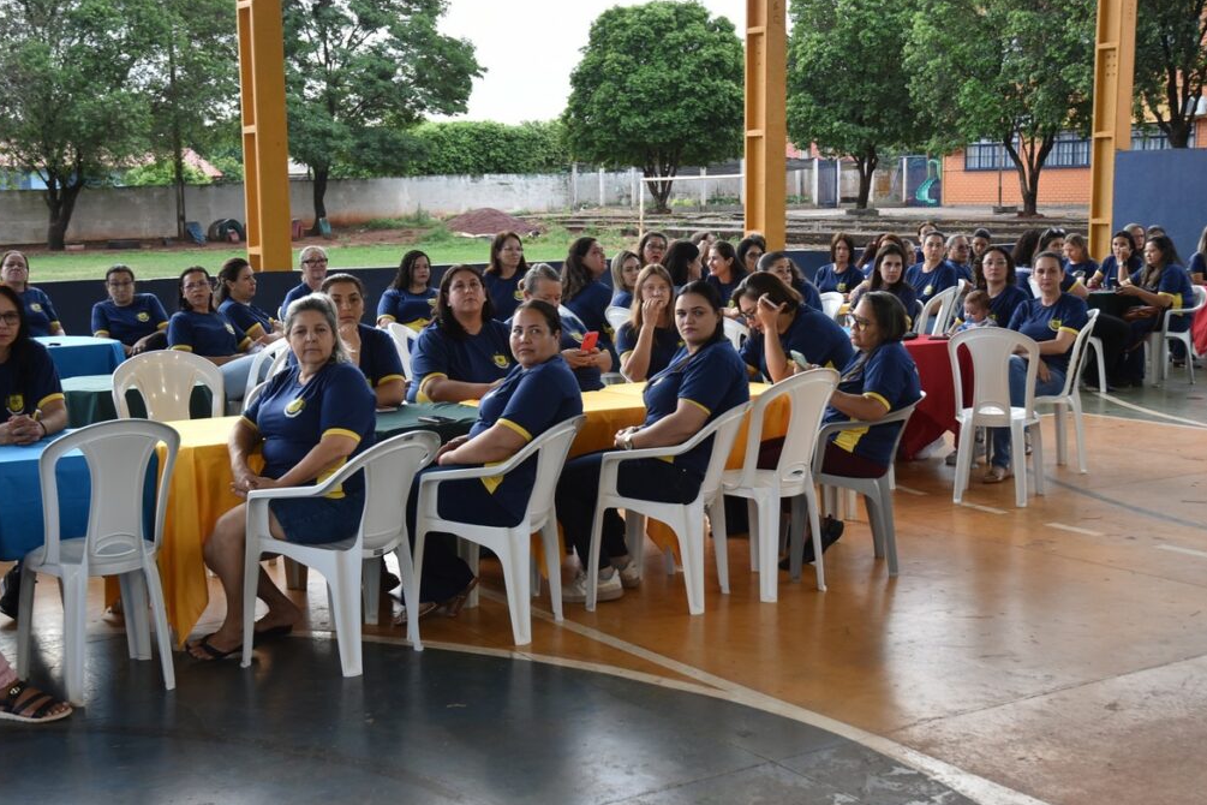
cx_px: 600
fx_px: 1743
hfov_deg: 38.2
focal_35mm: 52
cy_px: 399
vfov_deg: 26.0
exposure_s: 1/80
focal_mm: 34
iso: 400
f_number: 4.5
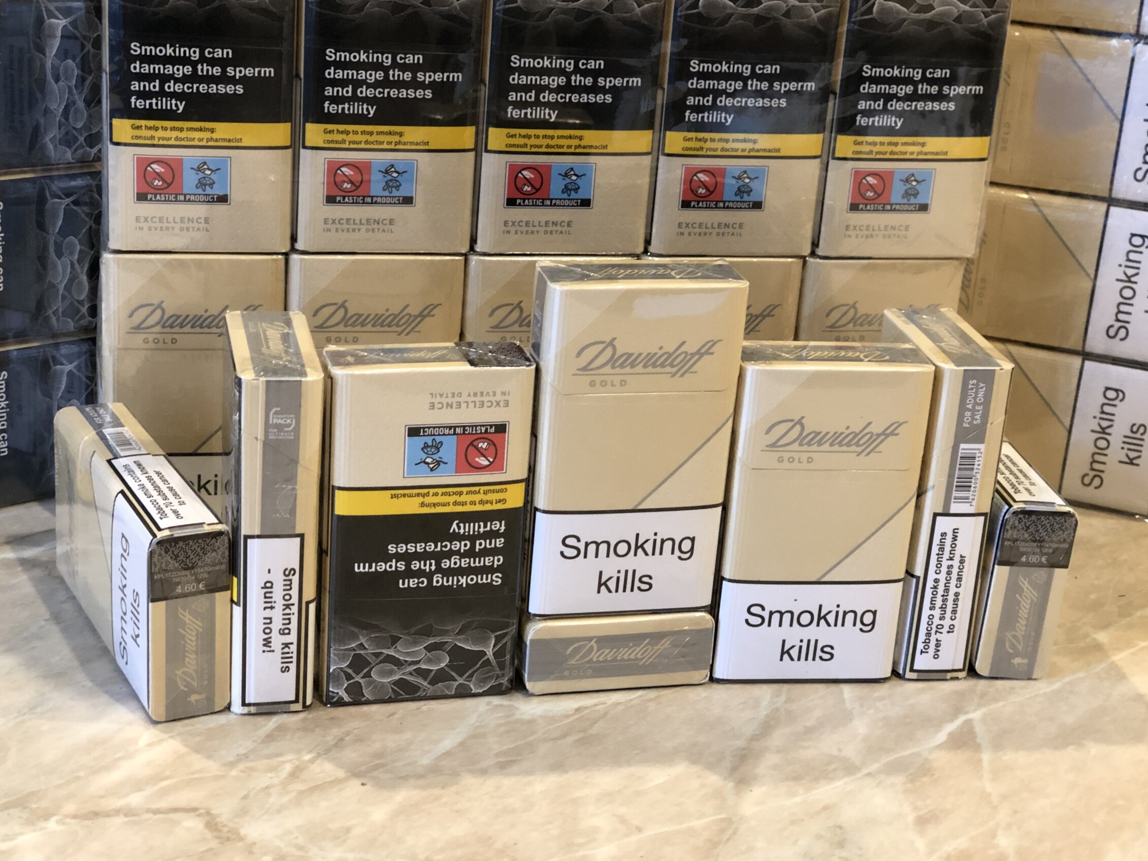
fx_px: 1957
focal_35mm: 59
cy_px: 403
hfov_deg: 32.7
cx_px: 545
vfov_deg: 24.8
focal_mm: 6
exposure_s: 1/24
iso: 125
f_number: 2.4
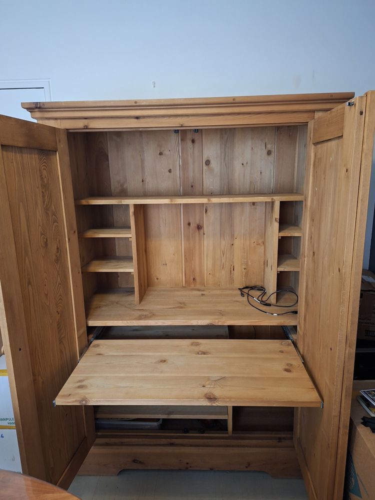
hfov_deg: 58.9
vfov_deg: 73.9
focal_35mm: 23
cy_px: 250
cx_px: 188
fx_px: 332
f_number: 1.8
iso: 400
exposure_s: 1/33
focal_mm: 5.54
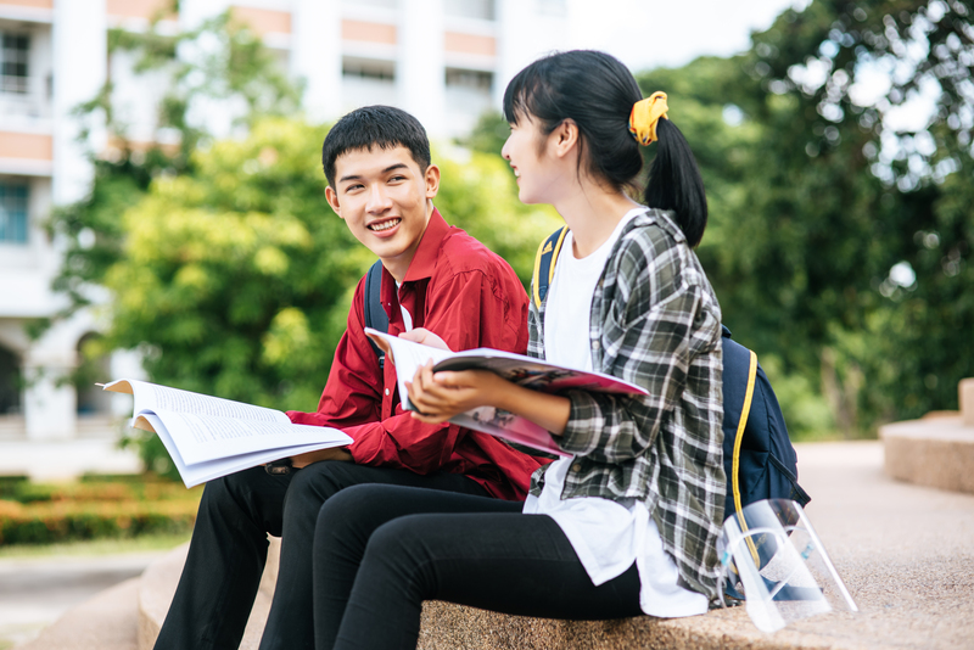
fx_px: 2300
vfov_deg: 16.1
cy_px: 325
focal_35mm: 85
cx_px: 487
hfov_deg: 23.9
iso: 64
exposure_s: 1/320
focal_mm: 85
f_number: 2.2
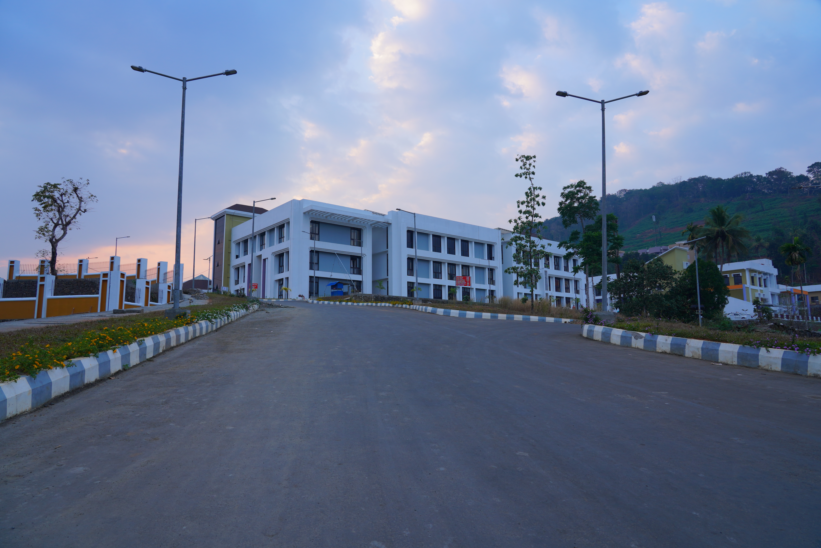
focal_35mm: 24
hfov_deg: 73.7
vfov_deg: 53.1
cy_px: 274
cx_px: 410
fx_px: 547
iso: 200
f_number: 5.6
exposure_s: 1/100
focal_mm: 24
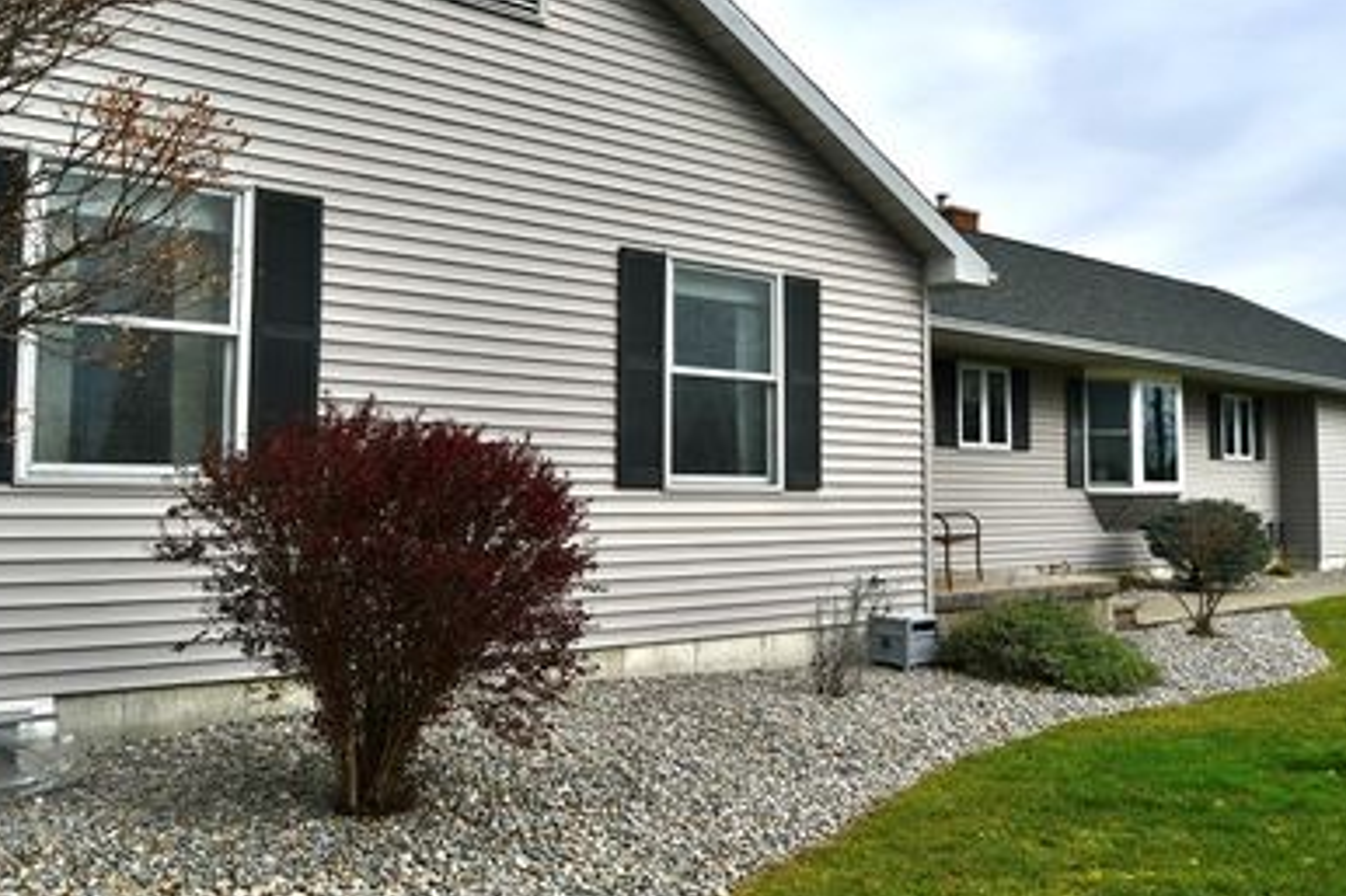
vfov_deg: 37.8
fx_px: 1308
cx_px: 767
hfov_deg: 54.3
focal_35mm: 35
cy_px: 392
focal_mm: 18
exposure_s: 1/250
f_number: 8
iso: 100
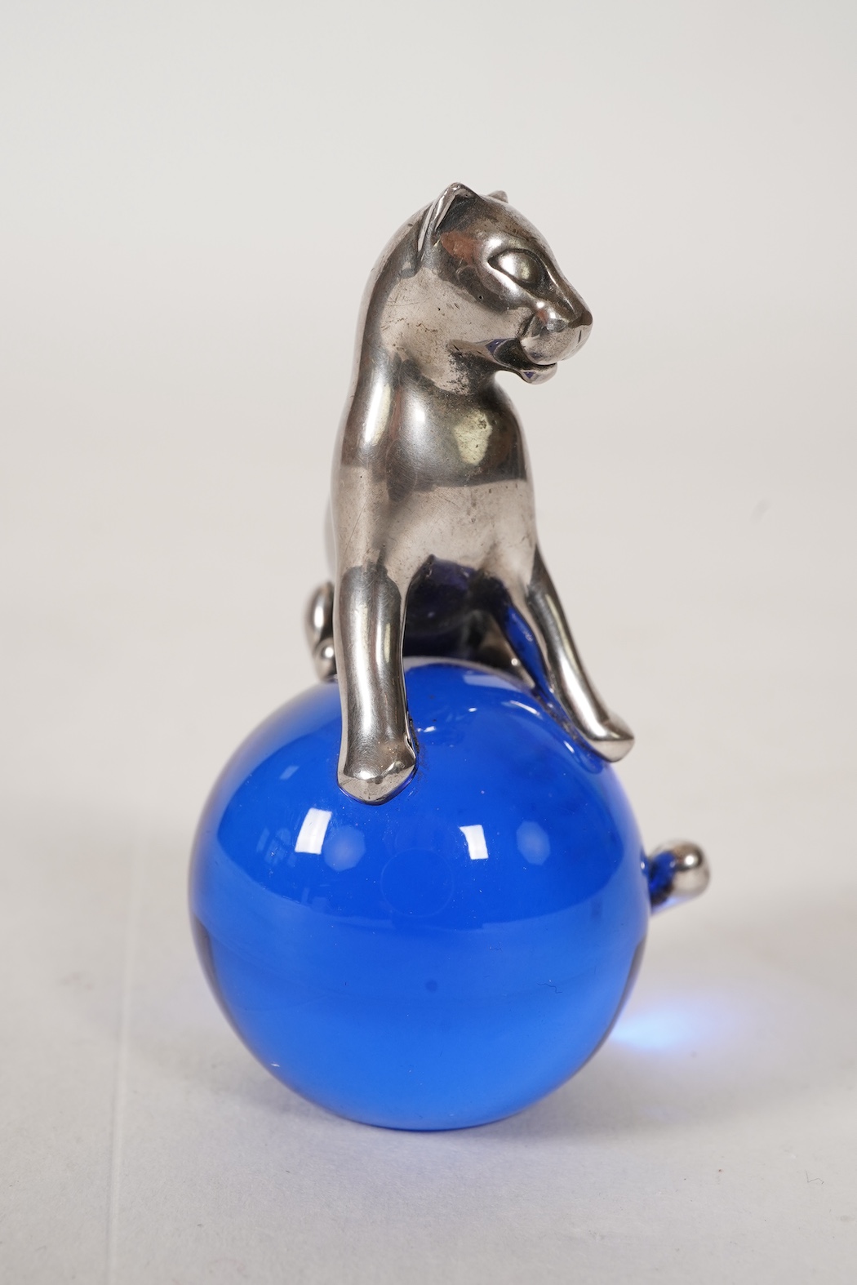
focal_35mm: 45
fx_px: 1606
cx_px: 428
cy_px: 642
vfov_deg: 43.6
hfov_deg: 29.9
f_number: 22
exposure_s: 1/125
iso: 400
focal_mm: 30
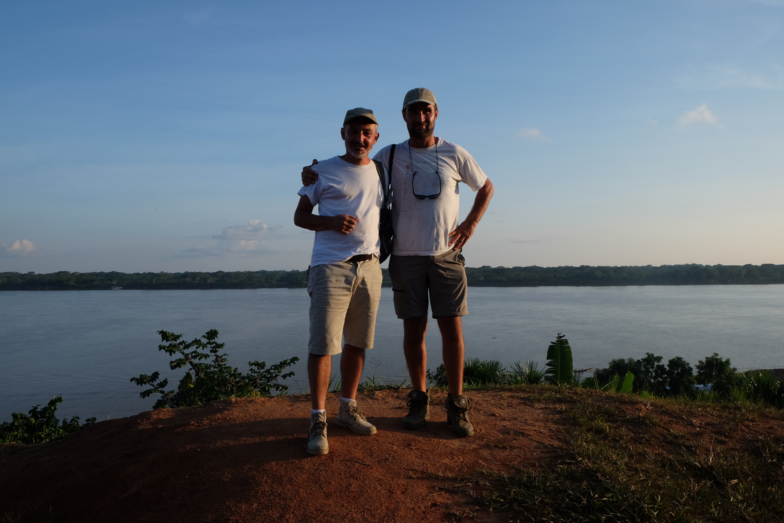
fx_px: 588
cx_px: 392
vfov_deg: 47.9
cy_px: 262
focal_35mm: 27
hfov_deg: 67.4
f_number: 9
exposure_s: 1/350
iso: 400
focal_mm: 18
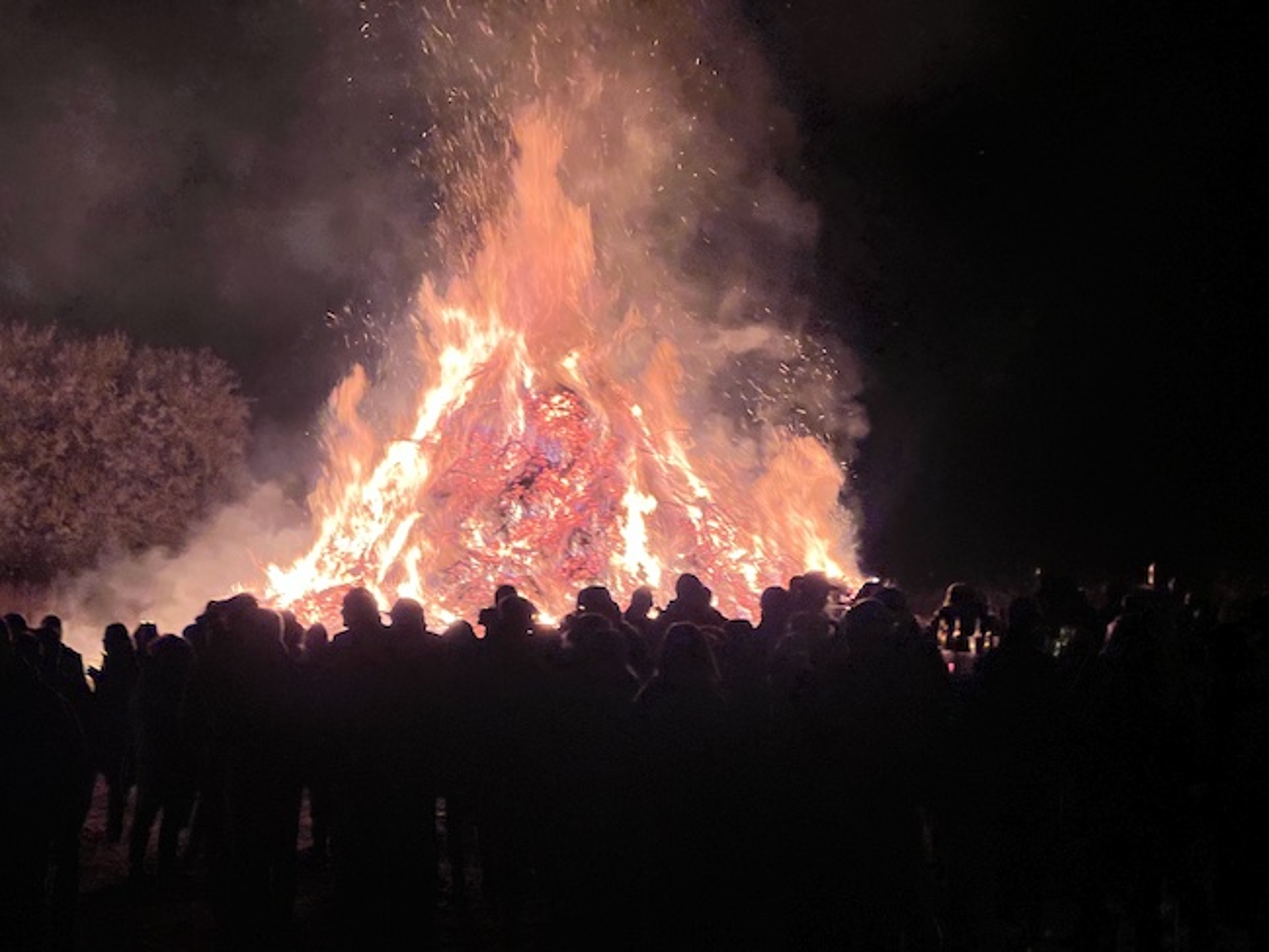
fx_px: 2824
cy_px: 476
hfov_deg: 25.3
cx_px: 634
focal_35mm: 77
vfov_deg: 19.2
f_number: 2.8
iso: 1000
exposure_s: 1/40
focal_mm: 9
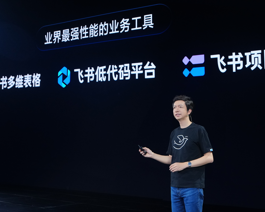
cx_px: 131
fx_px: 329
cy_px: 106
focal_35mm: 42
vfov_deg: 35.7
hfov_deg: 43.8
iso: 800
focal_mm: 25
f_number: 4
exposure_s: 1/125
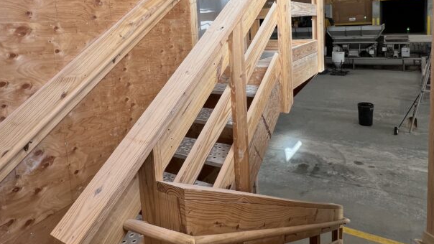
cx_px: 237
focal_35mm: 24
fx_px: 276
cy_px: 55
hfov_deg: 76.1
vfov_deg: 45.7
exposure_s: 1/99
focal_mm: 1.57
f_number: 1.8
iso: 64
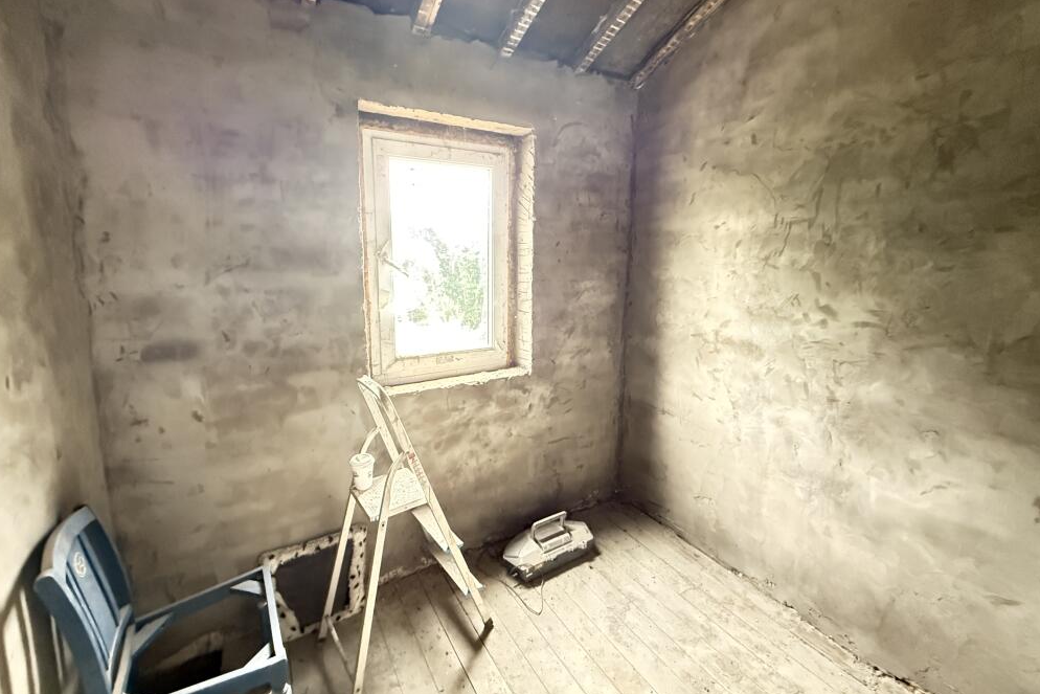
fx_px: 433
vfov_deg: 77.2
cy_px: 315
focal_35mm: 15
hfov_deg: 100.4
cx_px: 506
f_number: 2.2
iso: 1600
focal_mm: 2.22
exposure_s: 1/40
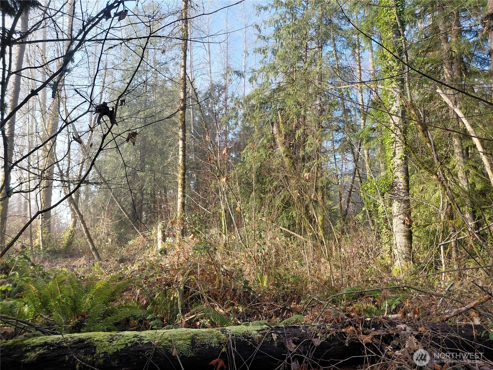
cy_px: 185
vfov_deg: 54.9
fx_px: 356
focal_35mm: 25
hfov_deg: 69.4
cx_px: 246
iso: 50
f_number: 1.8
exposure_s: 1/265
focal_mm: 4.69
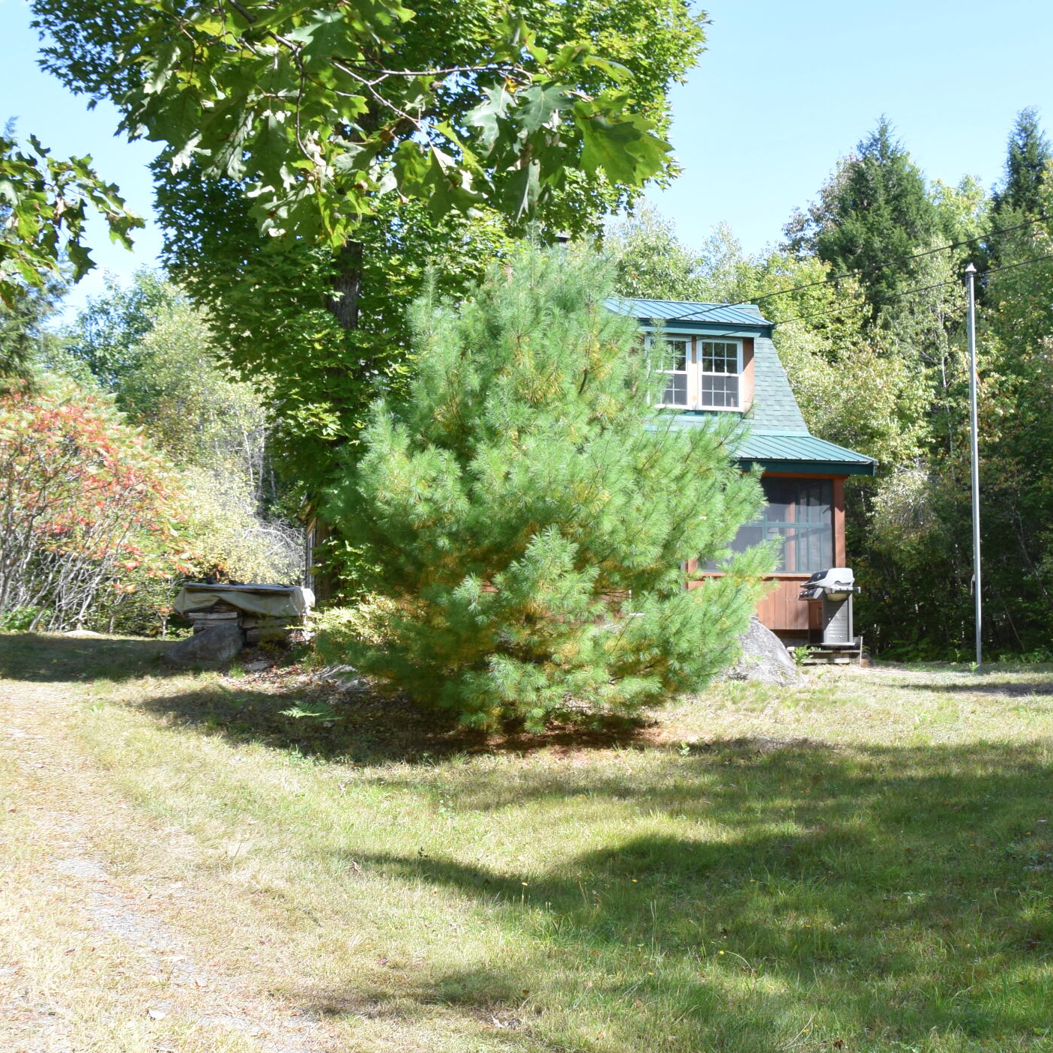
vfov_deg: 34.7
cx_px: 694
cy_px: 521
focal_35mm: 49
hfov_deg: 34.4
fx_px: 1686
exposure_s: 1/250
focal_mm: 18
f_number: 8
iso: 360
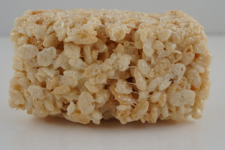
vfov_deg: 14.7
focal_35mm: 93
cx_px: 112
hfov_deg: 21.9
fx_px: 581
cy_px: 59
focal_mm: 70
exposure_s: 1/40
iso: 100
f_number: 10
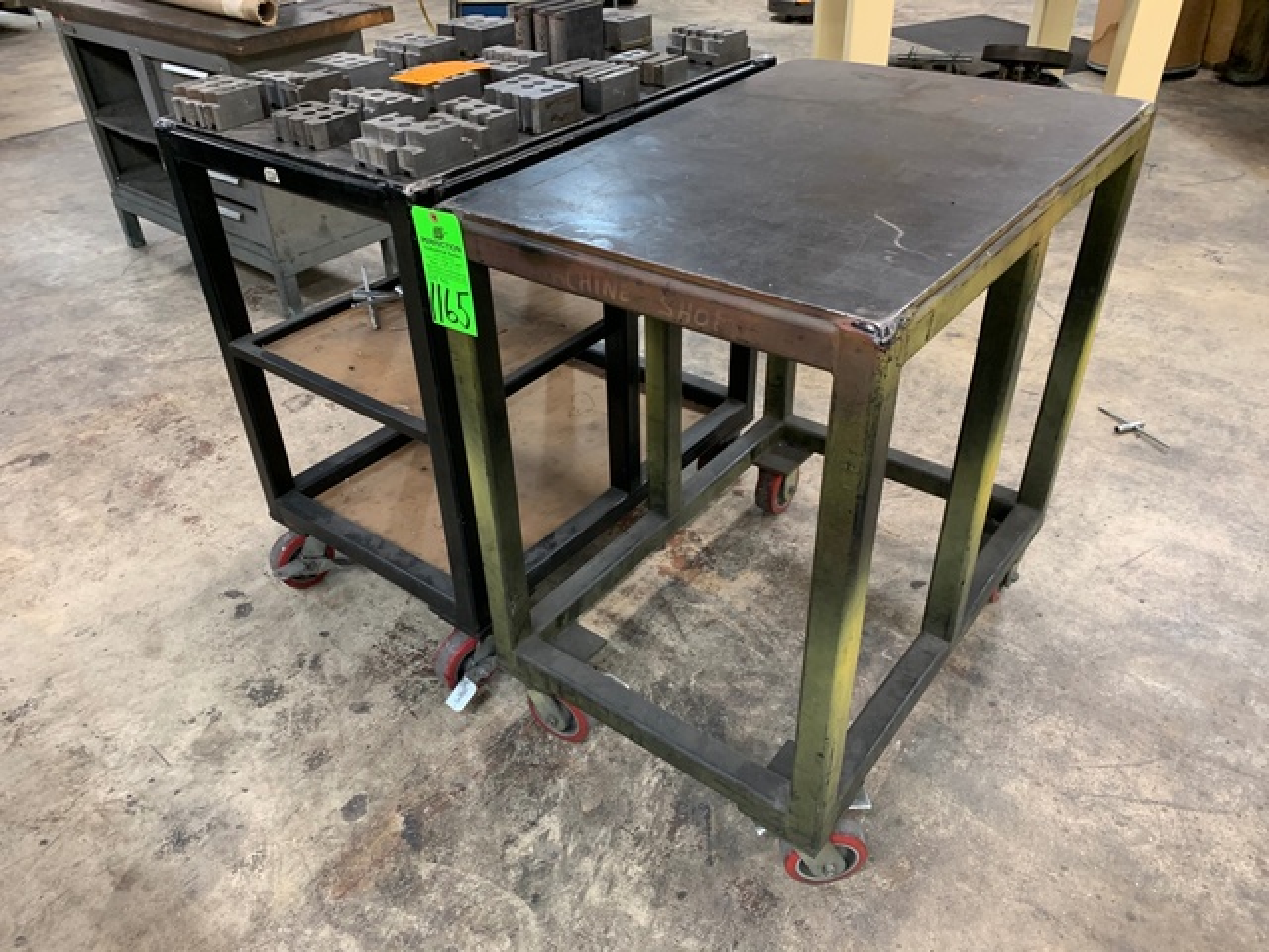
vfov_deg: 53.1
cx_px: 634
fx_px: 953
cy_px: 476
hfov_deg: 67.3
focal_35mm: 26
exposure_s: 1/60
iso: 200
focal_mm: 4.25
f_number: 1.8
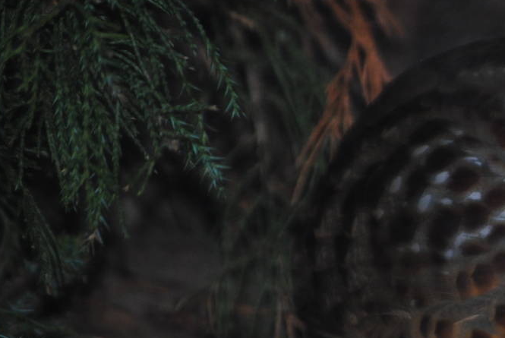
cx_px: 575
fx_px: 8864
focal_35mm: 631
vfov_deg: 2.2
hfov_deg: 3.3
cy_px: 159
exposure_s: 1/60
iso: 200
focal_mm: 175
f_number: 5.3
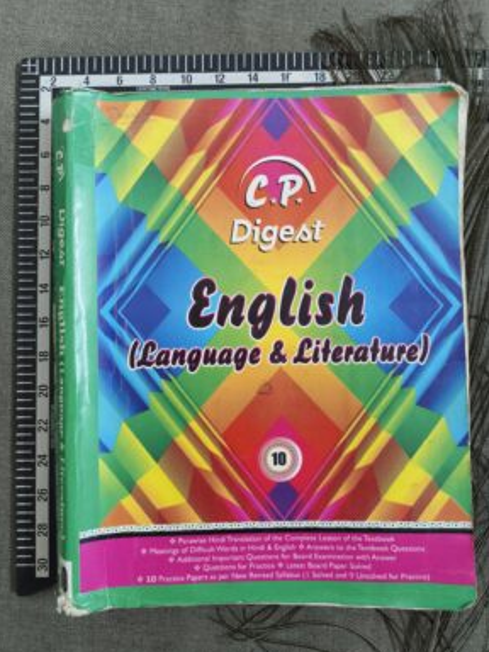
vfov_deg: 69.4
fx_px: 471
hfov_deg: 54.9
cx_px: 236
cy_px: 336
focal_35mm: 25
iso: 1361
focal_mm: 5.56
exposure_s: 1/14.3
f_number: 1.87
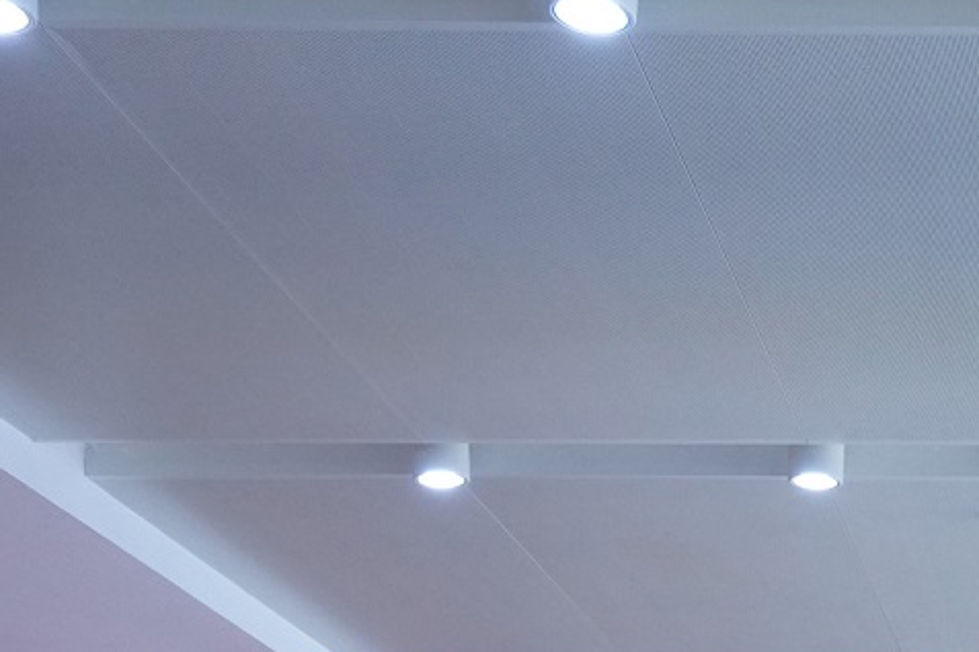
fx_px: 2393
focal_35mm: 88
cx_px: 1264
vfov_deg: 14.3
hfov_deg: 21.1
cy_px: 1051
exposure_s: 1/200
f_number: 4
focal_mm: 21
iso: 2000
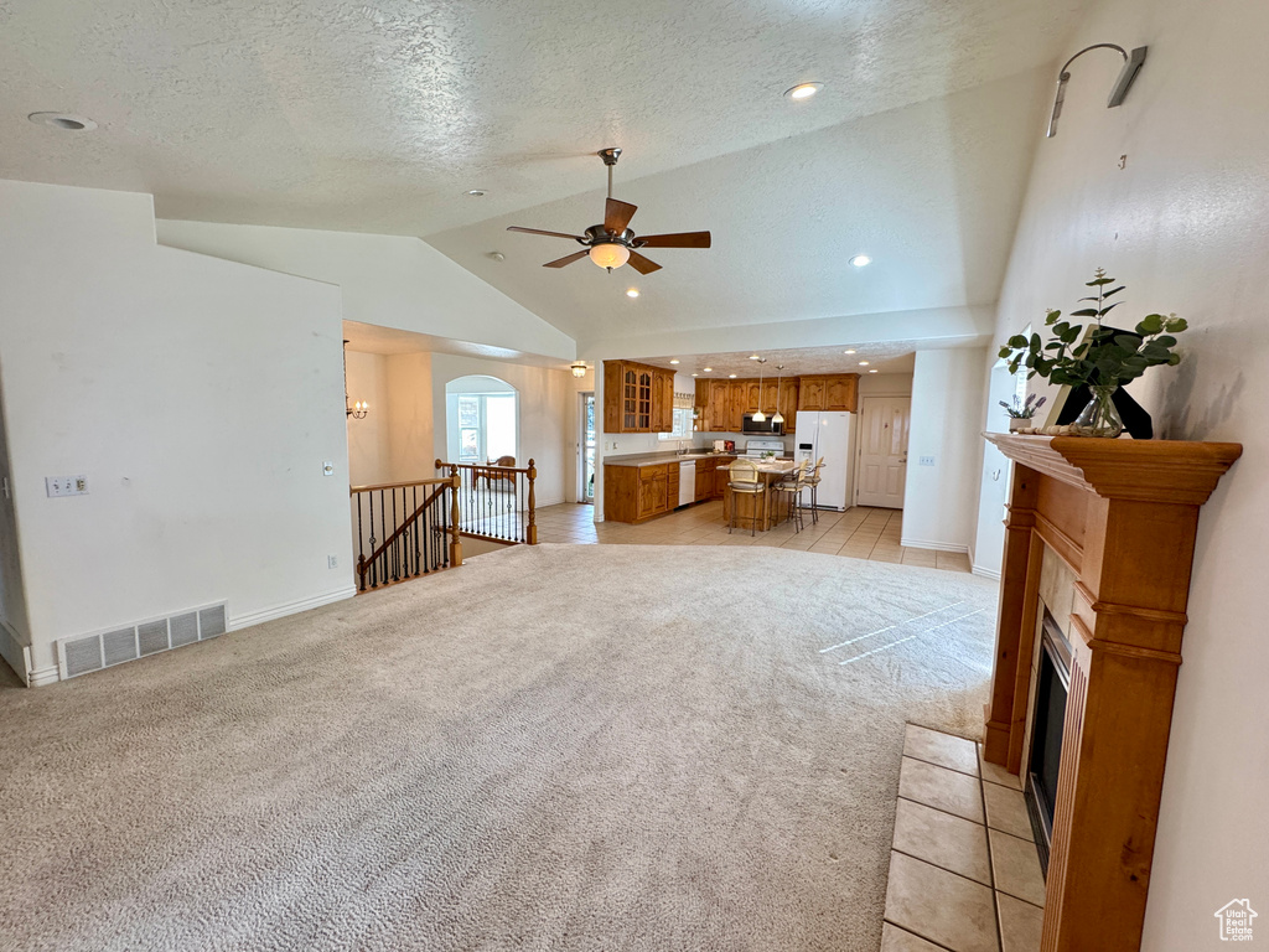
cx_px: 634
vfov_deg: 85.7
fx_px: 513
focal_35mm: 14
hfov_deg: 102.1
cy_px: 476
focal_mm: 2.22
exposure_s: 1/120
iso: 200
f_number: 2.2
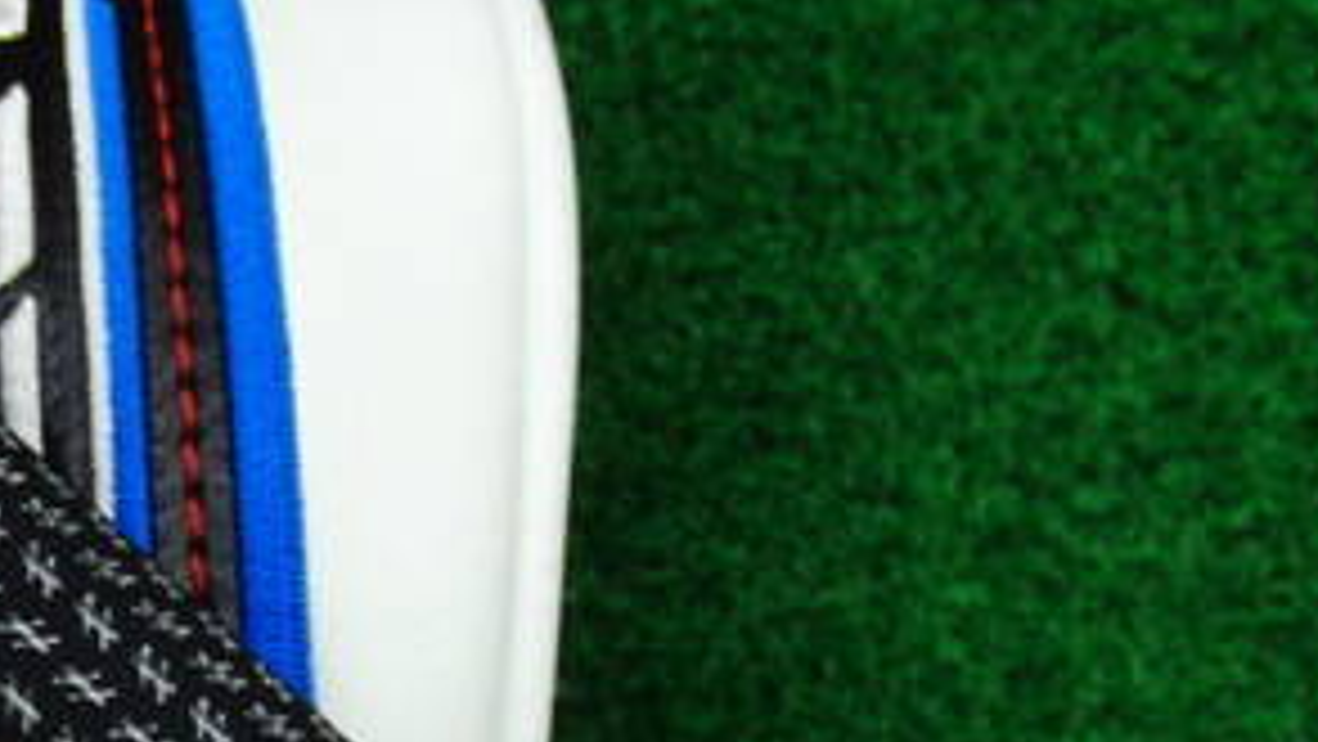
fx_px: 3076
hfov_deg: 23.4
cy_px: 679
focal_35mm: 88
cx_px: 90
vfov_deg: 13.6
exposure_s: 1/80
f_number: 3.6
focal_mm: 6.42
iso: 400
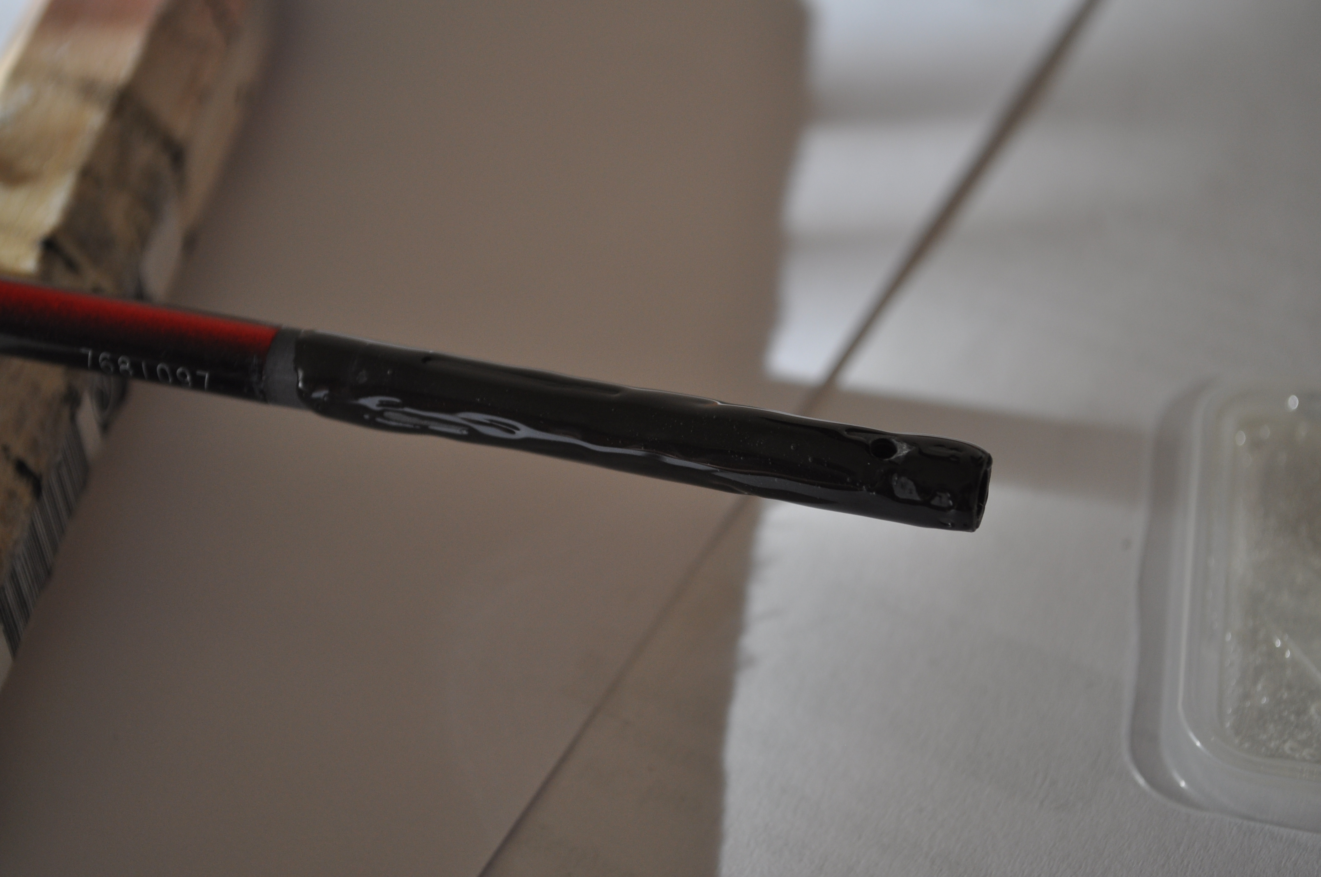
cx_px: 660
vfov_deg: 20.6
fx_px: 2419
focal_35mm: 66
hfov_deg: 30.5
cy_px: 438
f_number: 5.3
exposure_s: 1/100
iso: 400
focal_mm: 44
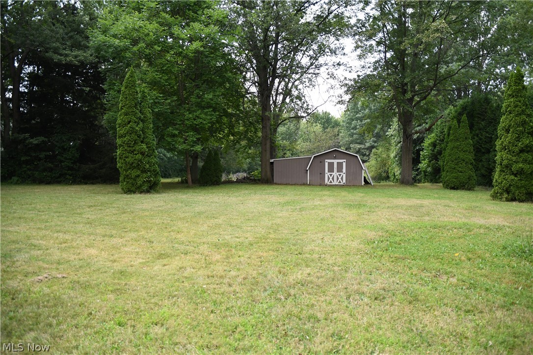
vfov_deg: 53.1
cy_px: 178
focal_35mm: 24
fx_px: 355
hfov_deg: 73.7
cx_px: 266
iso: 900
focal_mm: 16
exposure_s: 1/2500
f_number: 2.8
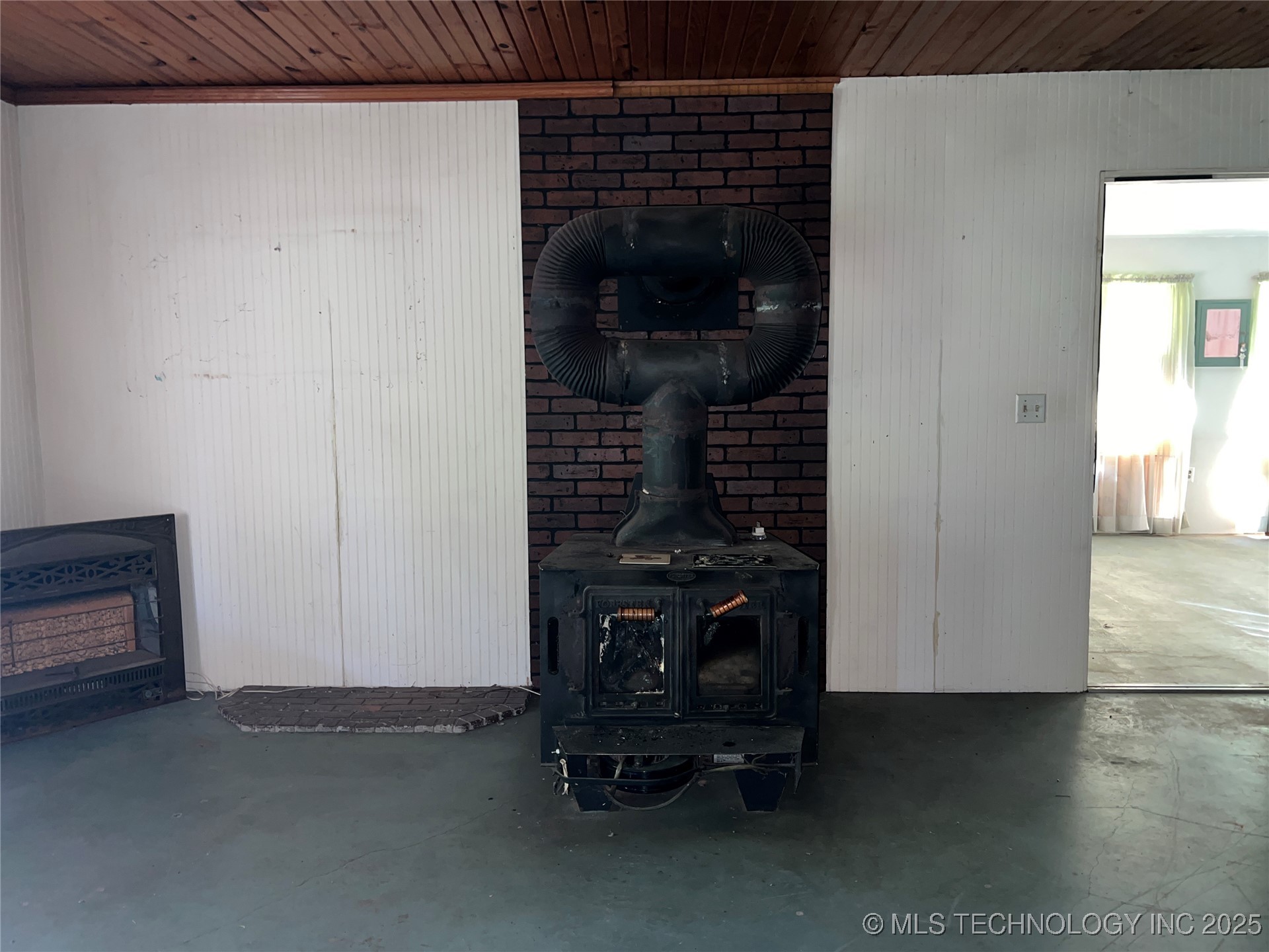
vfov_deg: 53.1
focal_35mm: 26
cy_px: 476
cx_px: 634
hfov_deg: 67.3
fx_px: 953
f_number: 1.5
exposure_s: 1/12
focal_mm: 5.7
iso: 80
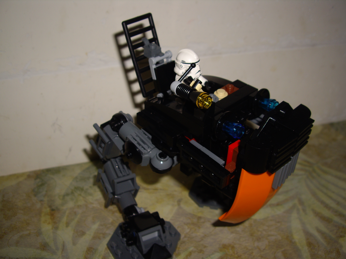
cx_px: 176
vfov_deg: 36.8
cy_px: 132
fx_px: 390
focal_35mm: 39
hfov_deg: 47.9
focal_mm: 7.9
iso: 64
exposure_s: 1/40
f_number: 8
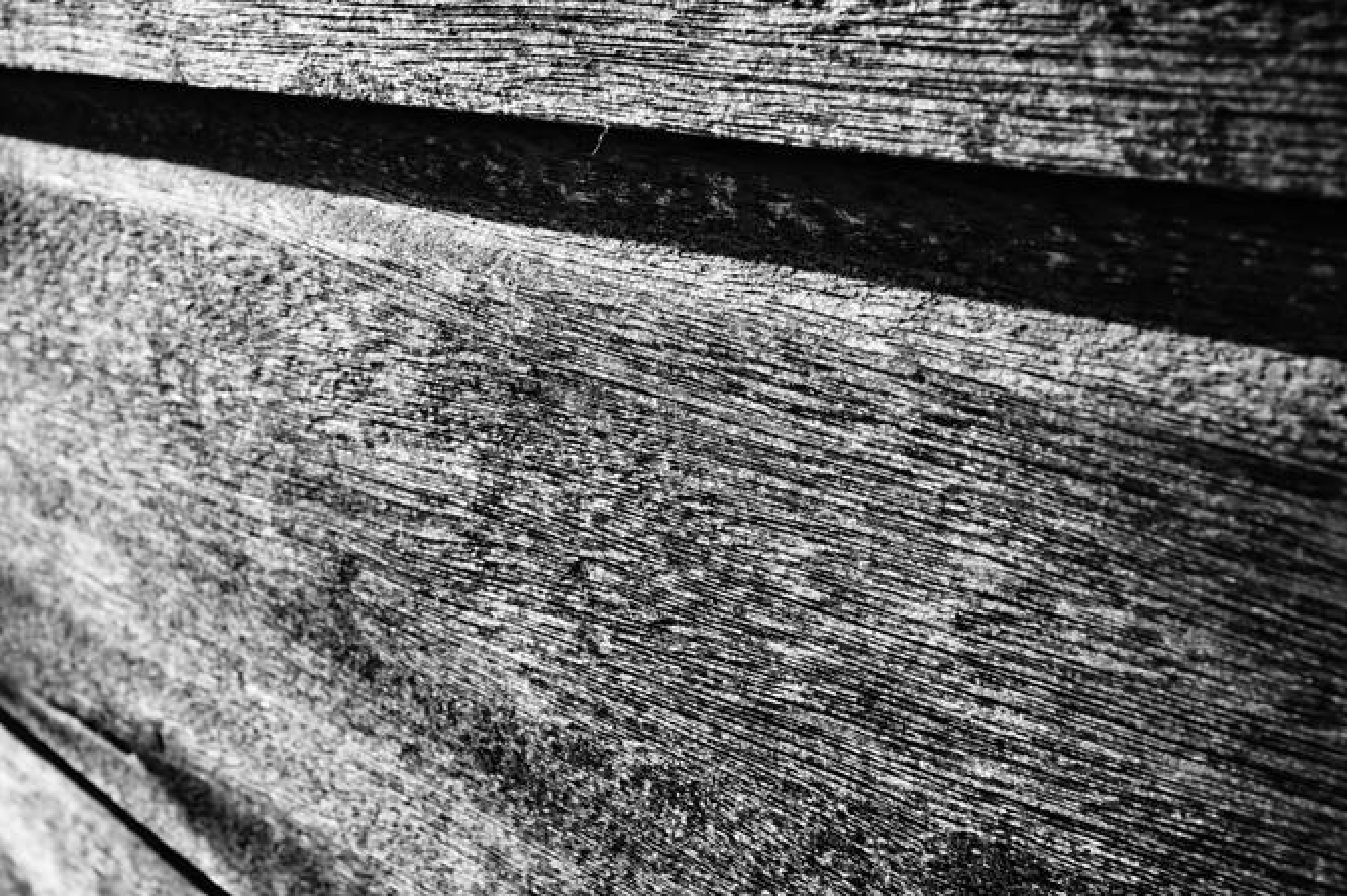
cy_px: 408
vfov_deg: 31.1
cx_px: 559
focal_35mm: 43
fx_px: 1608
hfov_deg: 45.3
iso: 125
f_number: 5.6
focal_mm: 10.4
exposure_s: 1/200
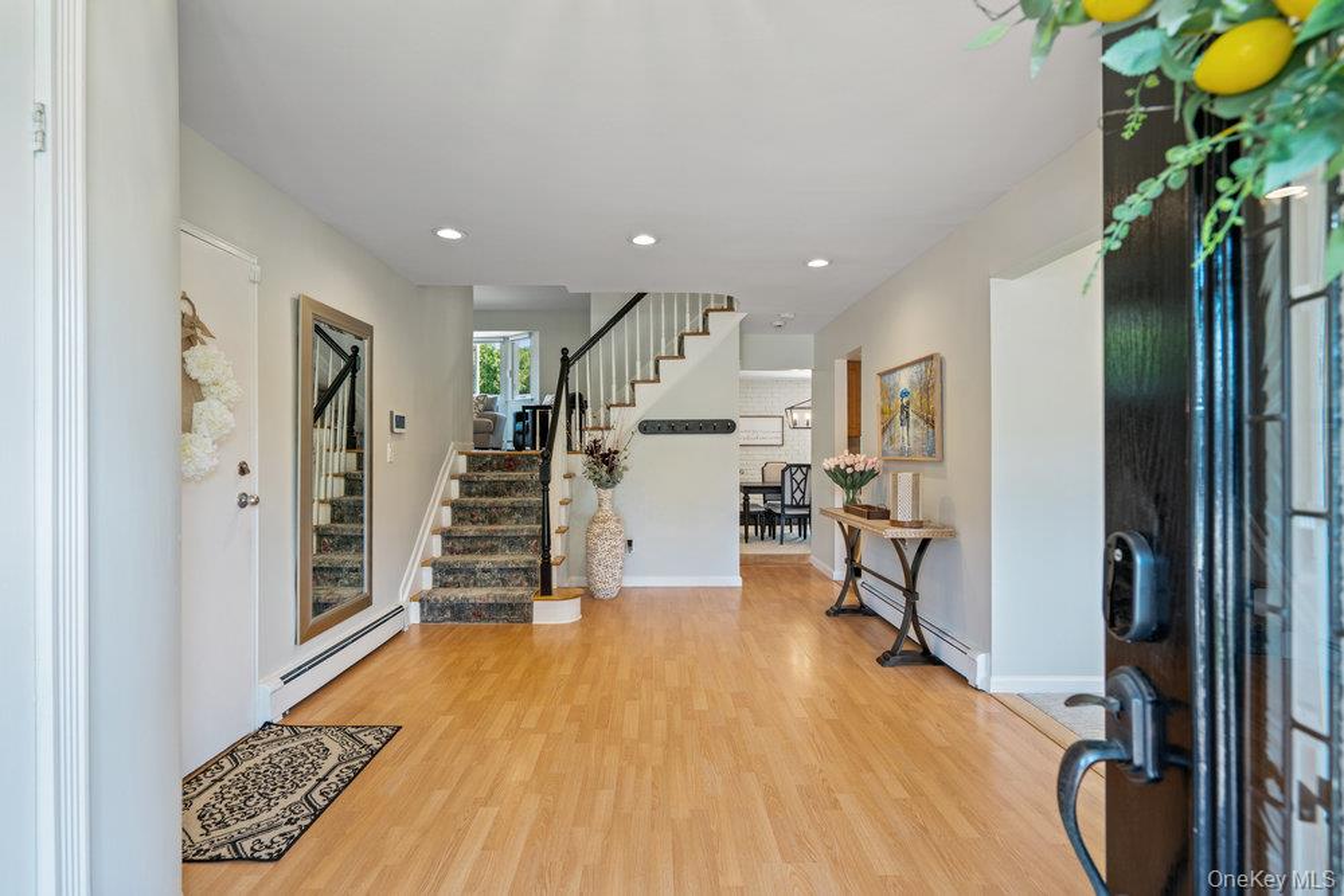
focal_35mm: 16
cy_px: 448
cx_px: 672
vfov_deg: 73.8
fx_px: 597
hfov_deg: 96.7
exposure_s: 1/10
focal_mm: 16
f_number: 6.3
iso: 800
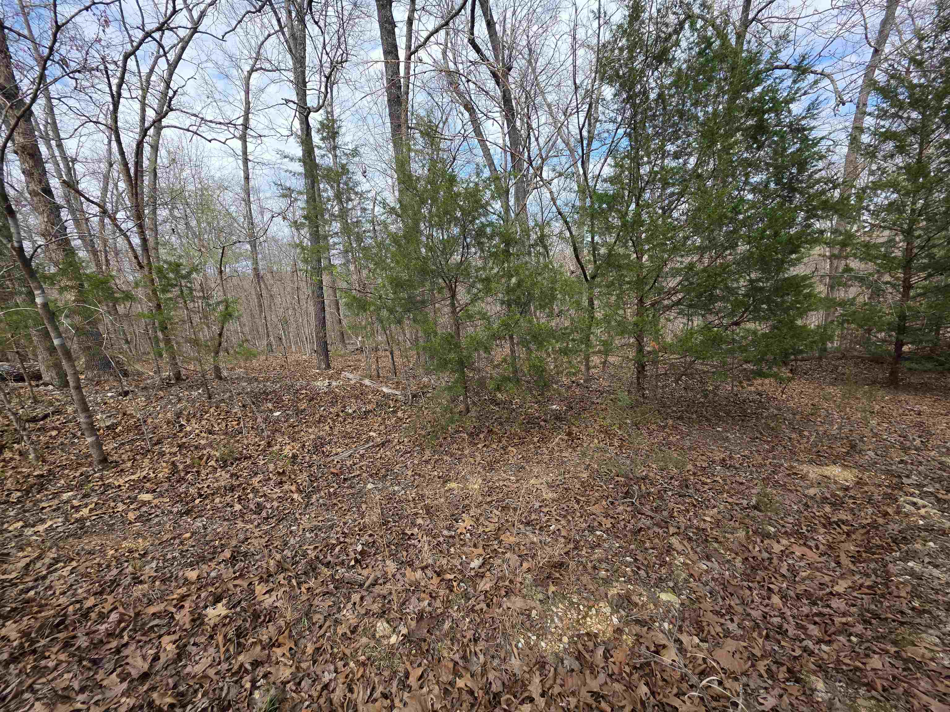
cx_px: 475
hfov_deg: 106.2
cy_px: 356
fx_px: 357
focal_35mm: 13
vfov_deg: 89.9
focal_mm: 2.2
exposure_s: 1/746
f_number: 1.9
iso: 40
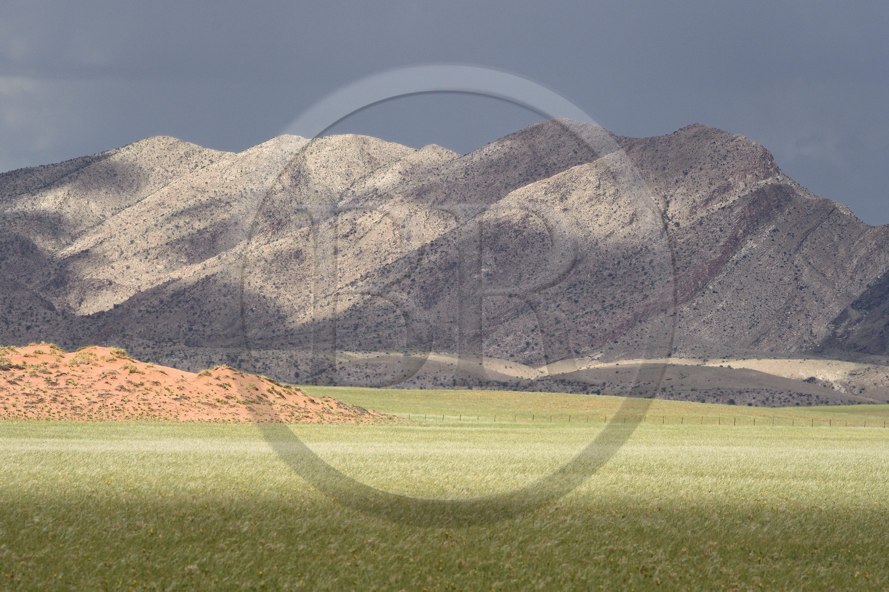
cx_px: 444
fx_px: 4938
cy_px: 296
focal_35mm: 200
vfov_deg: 6.9
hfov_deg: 10.3
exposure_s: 1/4000
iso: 800
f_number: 7.1
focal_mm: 200
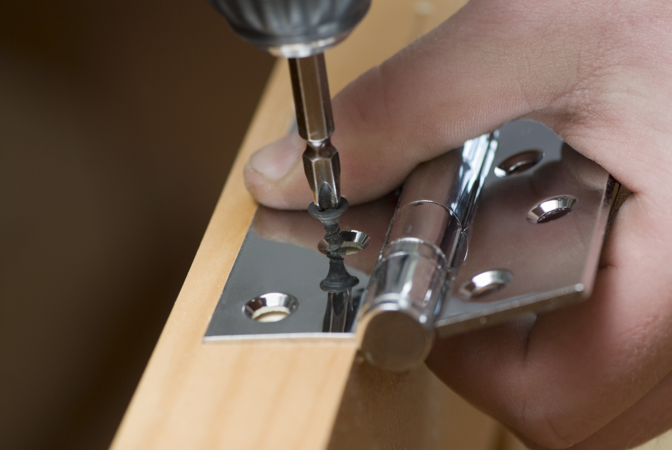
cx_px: 336
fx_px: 2944
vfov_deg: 8.7
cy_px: 225
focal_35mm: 158
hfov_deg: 13.0
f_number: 5
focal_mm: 105
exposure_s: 1/40
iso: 100
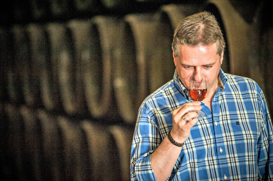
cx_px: 136
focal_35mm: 200
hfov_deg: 10.3
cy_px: 90
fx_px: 1516
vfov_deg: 6.9
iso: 3200
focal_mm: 200
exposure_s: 1/100
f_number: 3.2
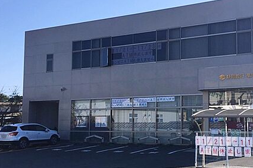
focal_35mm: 44
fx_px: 309
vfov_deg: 30.4
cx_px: 169
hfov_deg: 43.9
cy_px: 97
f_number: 2.2
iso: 32
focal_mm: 4.15
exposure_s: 1/2083
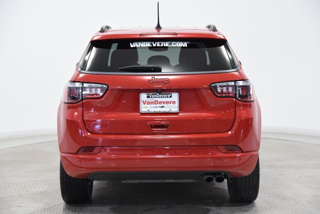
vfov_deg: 19.5
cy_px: 107
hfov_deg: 28.8
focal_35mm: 70
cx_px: 160
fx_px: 623
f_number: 4
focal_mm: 70
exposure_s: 1/80
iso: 1600
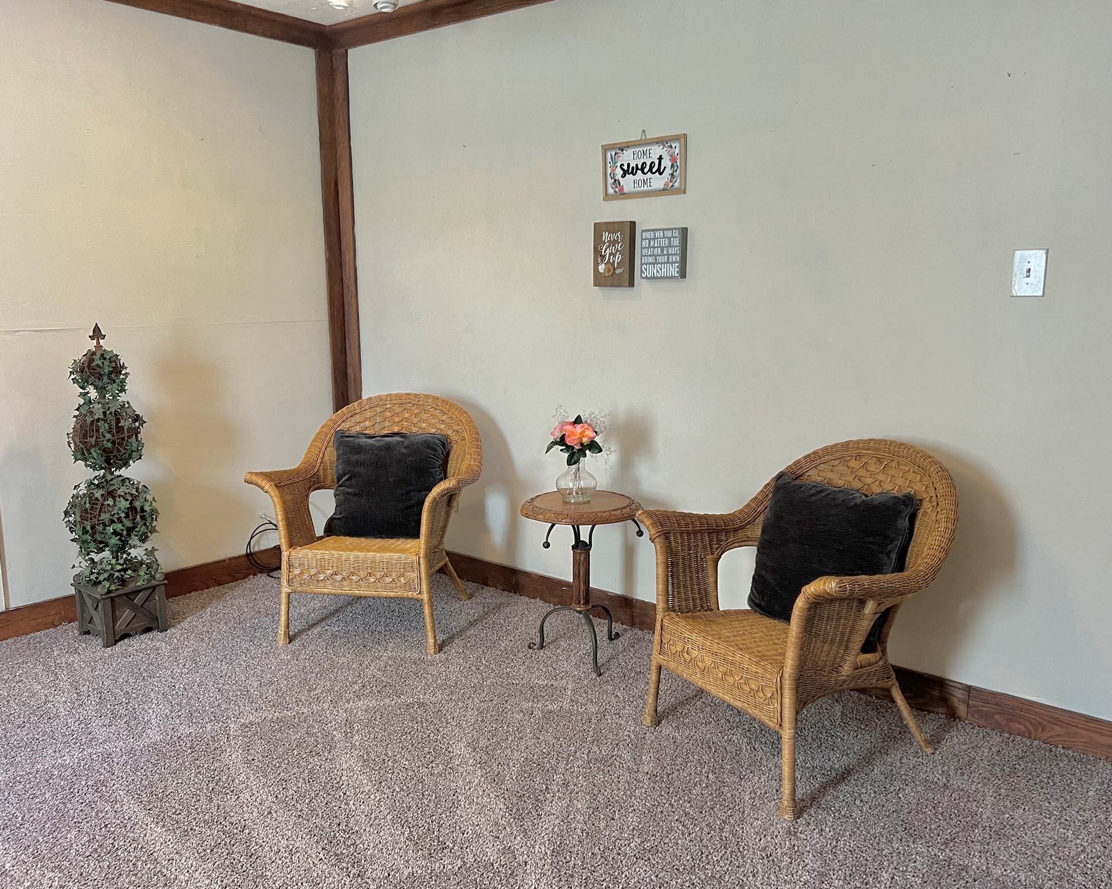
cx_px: 572
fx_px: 922
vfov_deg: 51.5
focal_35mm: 28
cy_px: 455
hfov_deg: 62.2
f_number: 1.5
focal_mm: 5.7
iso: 160
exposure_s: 1/60
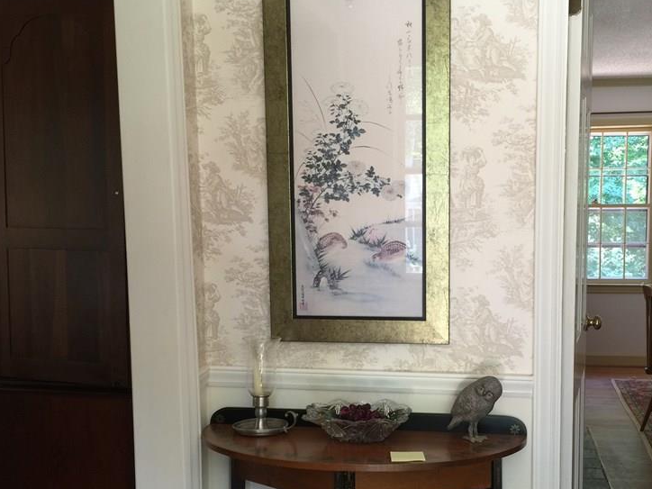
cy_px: 309
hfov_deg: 45.3
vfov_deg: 34.9
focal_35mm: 41
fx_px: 772
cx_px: 413
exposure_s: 1/15
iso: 40
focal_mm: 4.15
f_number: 2.2
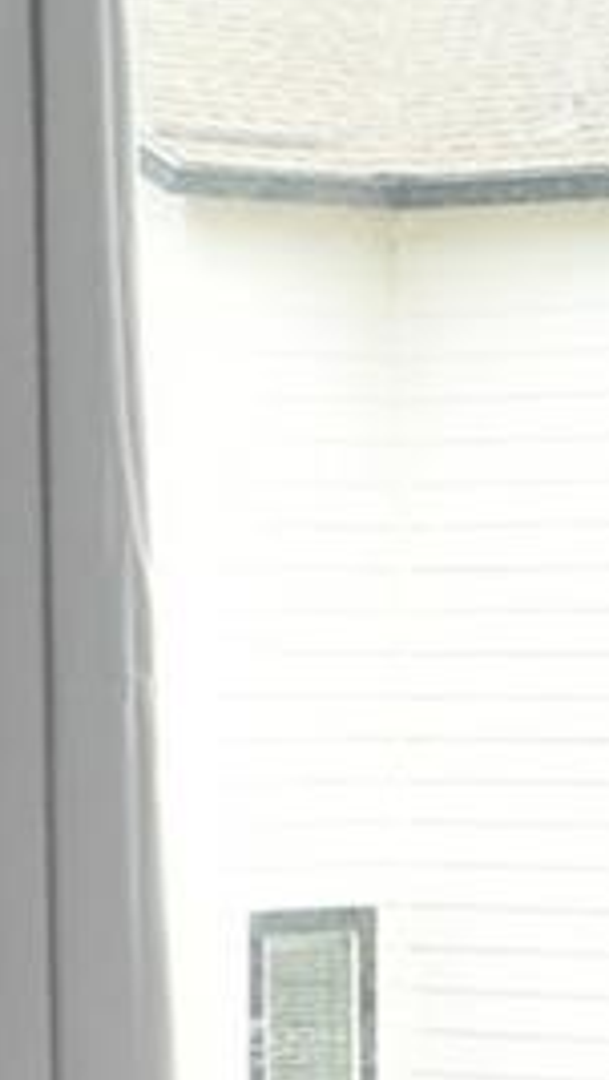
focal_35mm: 216
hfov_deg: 5.6
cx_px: 766
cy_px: 1076
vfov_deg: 9.9
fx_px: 6193
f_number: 5.6
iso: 640
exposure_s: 1/125
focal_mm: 18
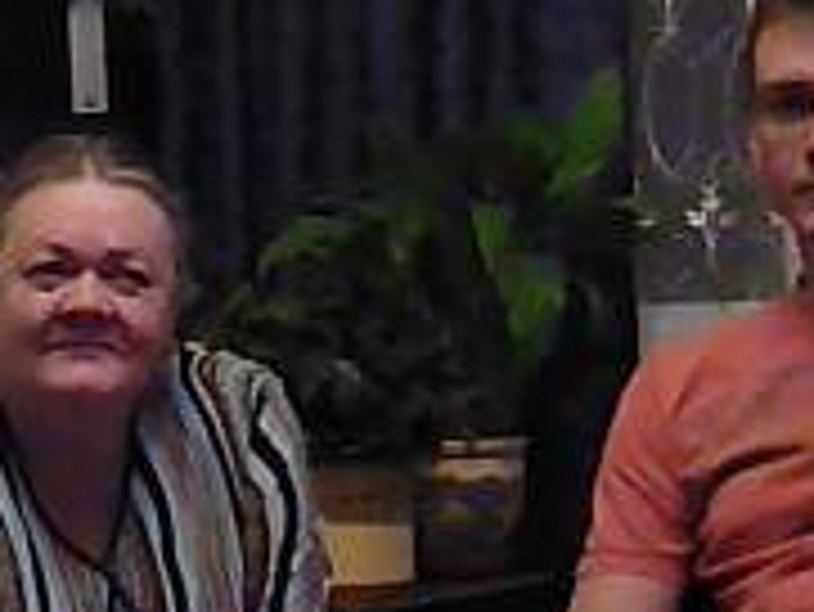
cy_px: 392
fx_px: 2659
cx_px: 144
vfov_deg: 13.1
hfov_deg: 17.2
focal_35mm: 113
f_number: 3.3
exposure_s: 1/30
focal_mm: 5.2
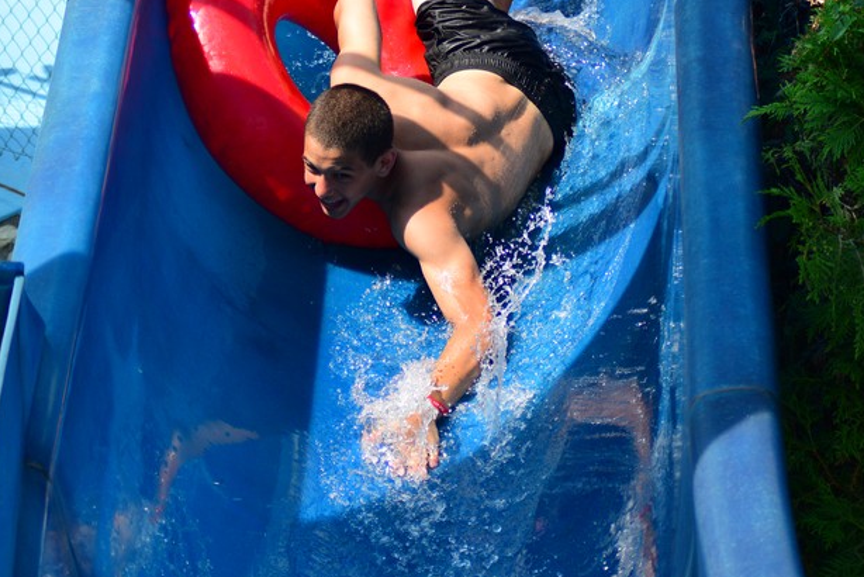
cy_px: 156
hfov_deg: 11.7
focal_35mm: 175
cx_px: 414
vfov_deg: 7.8
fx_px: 4202
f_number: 4
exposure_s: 1/1250
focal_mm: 70
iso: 250
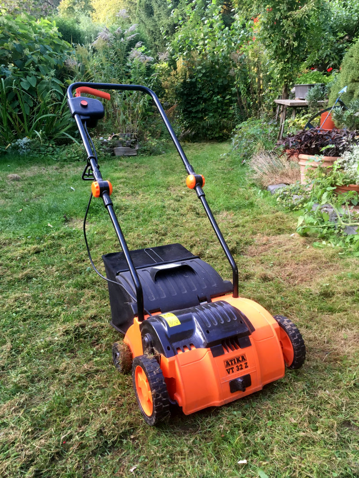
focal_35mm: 29
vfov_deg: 61.7
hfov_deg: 48.2
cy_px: 239
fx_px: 401
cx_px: 180
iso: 25
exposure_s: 1/33
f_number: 2.2
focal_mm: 4.15
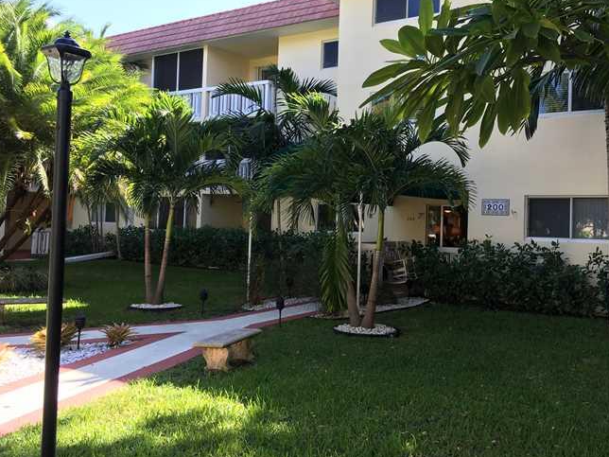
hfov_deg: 51.0
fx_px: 633
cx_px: 363
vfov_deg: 39.6
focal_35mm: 36
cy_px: 202
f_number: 2.2
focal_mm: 4.15
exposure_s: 1/194
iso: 25
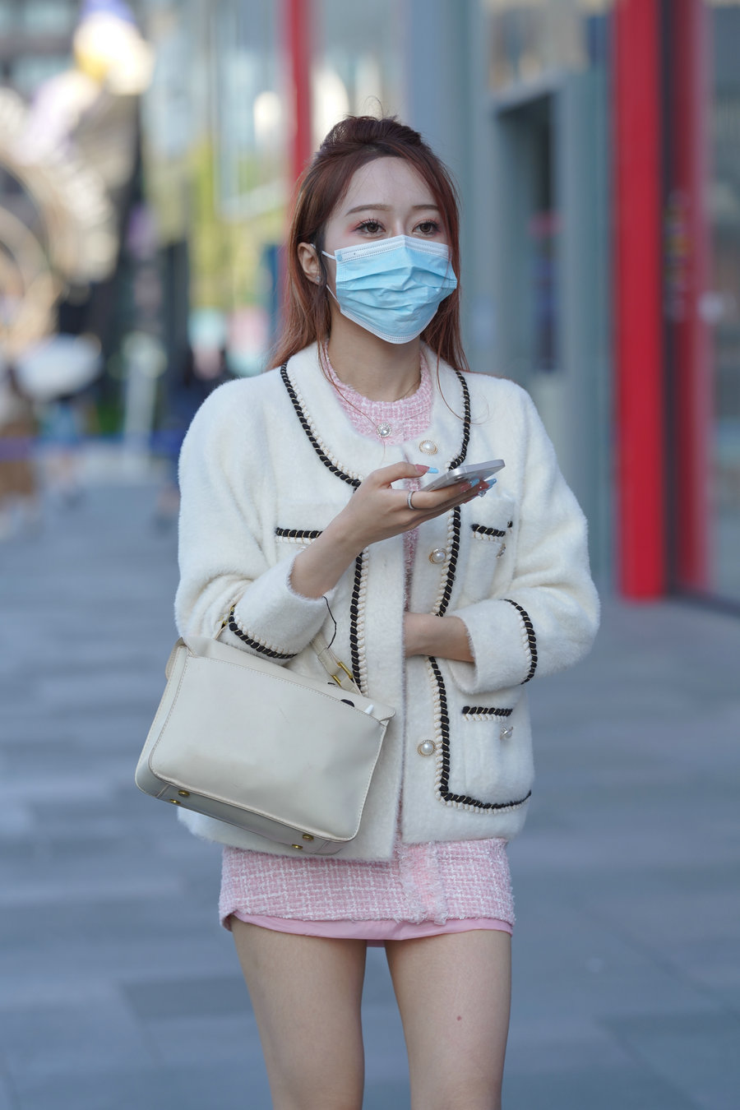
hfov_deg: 10.2
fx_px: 4162
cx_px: 370
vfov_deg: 15.2
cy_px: 555
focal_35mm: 135
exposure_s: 1/500
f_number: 4
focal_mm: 135
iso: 320
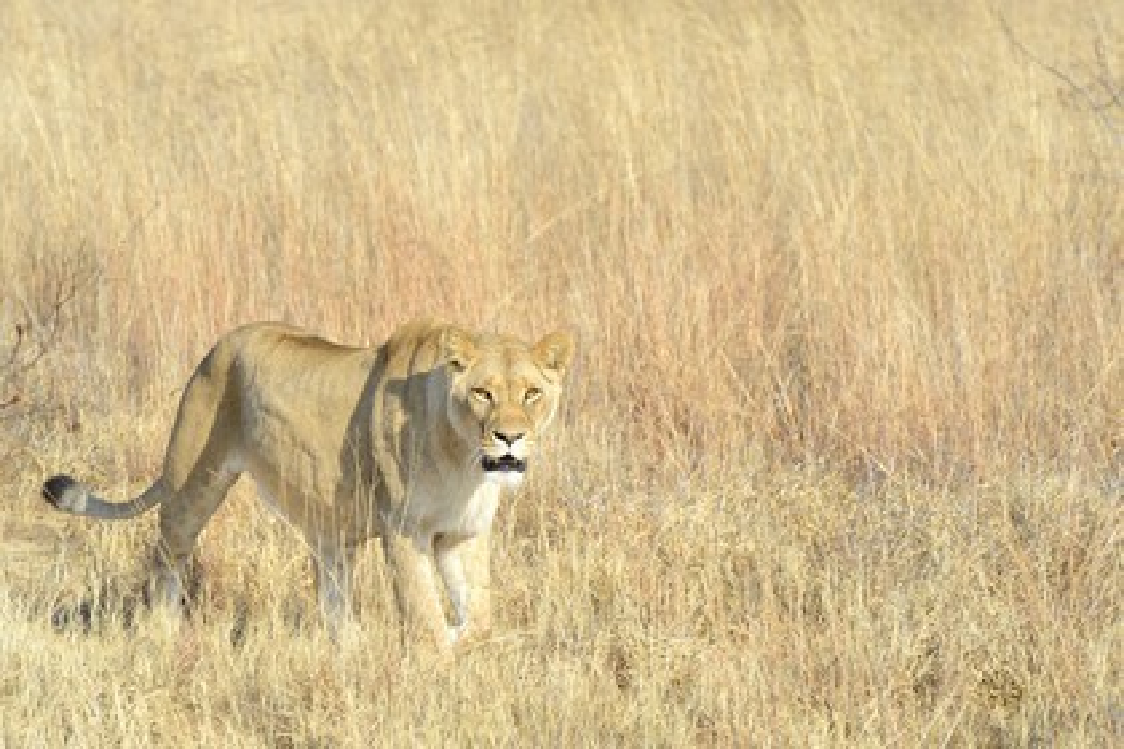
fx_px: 8742
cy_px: 374
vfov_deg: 4.9
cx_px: 562
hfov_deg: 7.4
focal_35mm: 280
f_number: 11
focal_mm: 280
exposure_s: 1/400
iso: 400
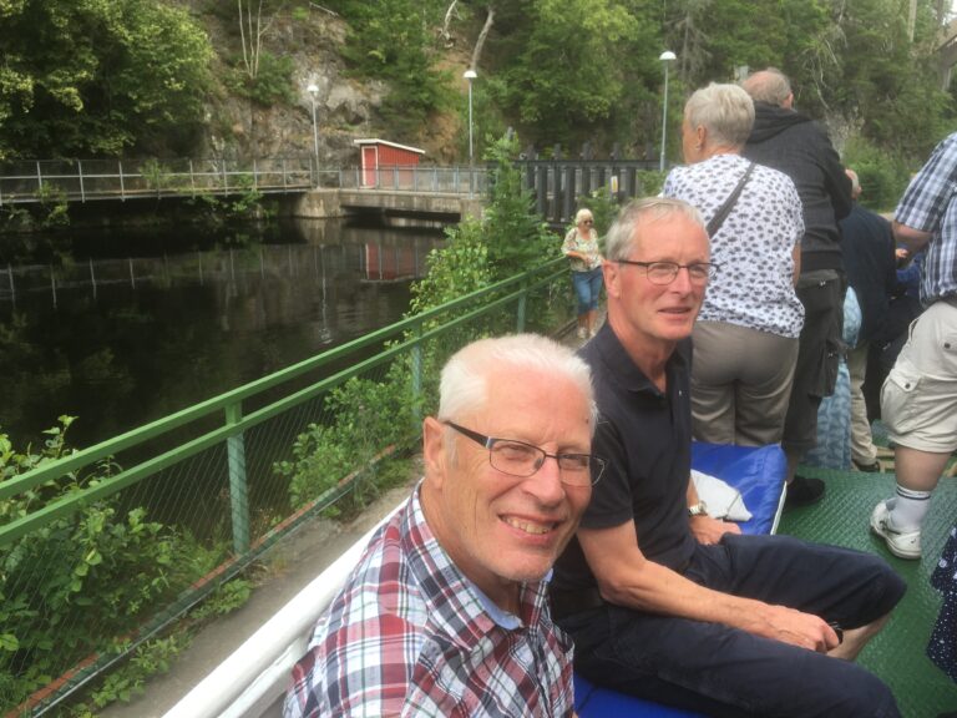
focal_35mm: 29
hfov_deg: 61.7
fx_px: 802
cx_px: 478
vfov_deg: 48.2
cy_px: 359
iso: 25
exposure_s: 1/455
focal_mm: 4.15
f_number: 2.2
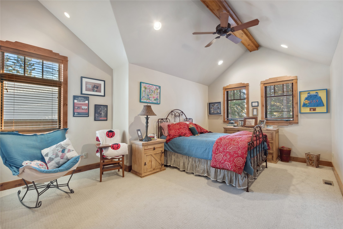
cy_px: 114
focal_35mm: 15
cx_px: 172
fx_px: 143
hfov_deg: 100.4
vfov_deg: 77.3
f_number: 6.3
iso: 100
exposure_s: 1/2.5
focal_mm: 10
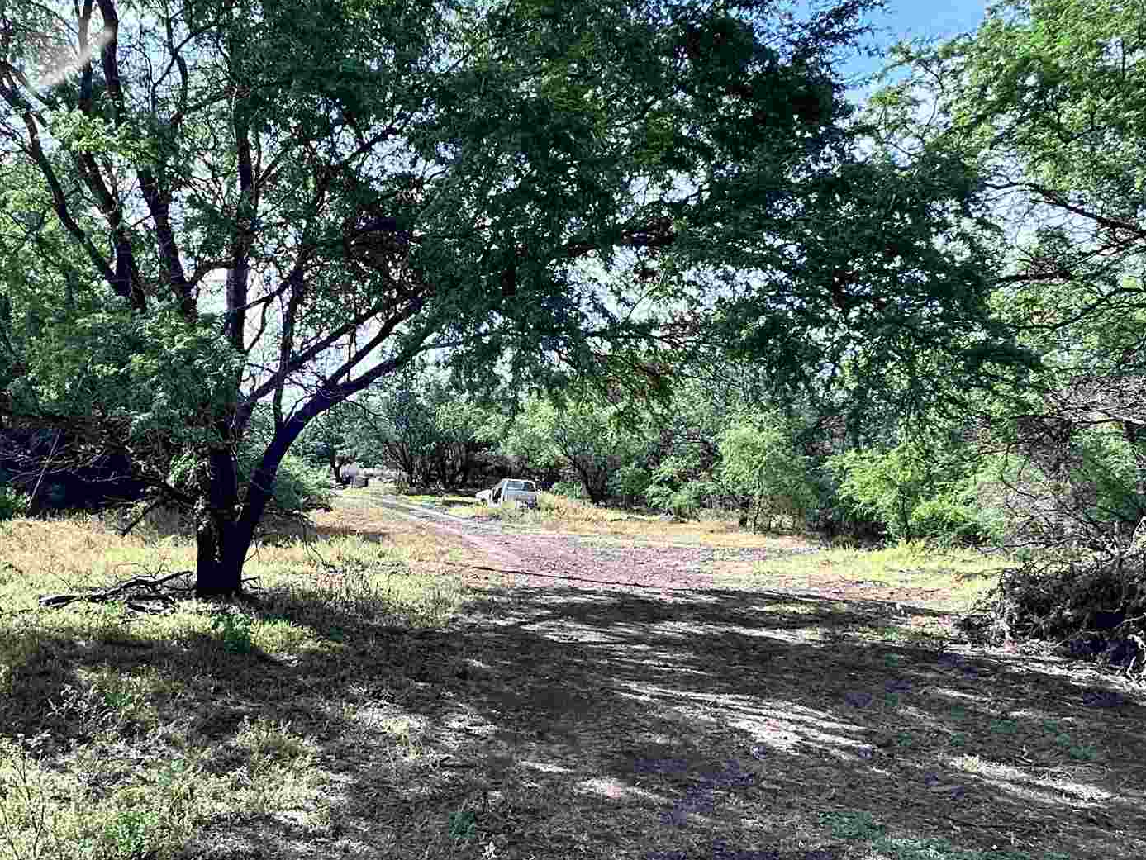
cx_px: 383
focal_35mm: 31
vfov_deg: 45.3
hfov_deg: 57.1
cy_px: 495
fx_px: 1027
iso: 40
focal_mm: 2.22
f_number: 2.2
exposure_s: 1/530
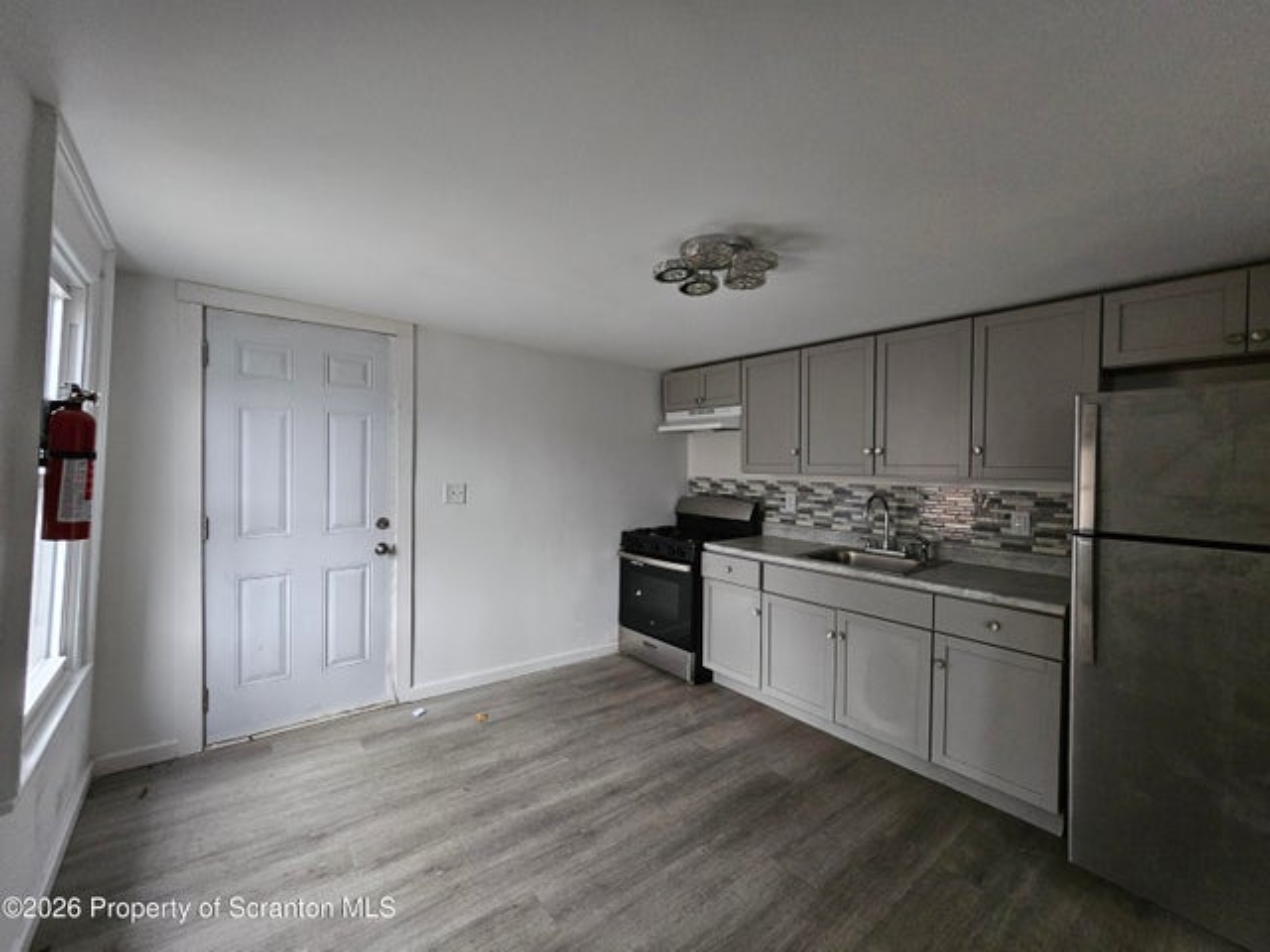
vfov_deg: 89.9
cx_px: 635
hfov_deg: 106.2
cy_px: 476
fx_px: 477
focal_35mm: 13
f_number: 2.2
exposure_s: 1/30
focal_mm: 2.2
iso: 500
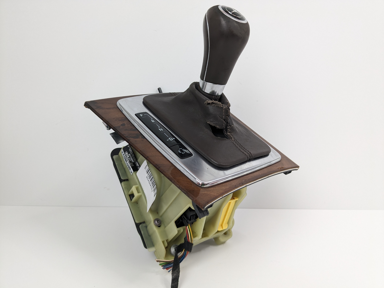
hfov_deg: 65.3
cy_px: 144
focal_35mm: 27
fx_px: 300
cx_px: 192
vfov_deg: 51.4
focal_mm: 4.38
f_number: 1.73
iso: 112
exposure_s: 1/120
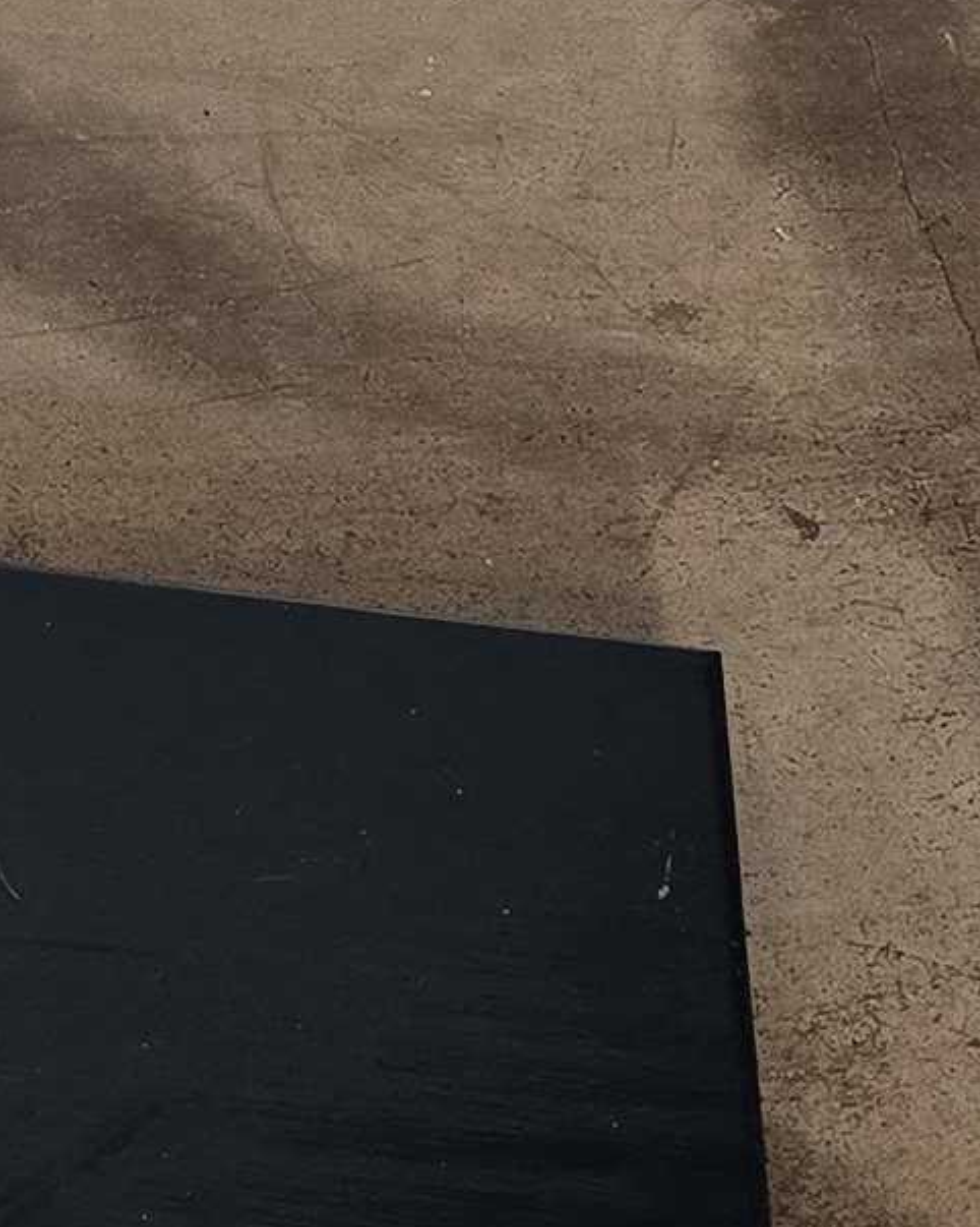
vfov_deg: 12.6
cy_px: -265
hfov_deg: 10.0
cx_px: -594
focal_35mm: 149
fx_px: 5405
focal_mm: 6.3
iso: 250
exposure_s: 1/120
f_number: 1.7
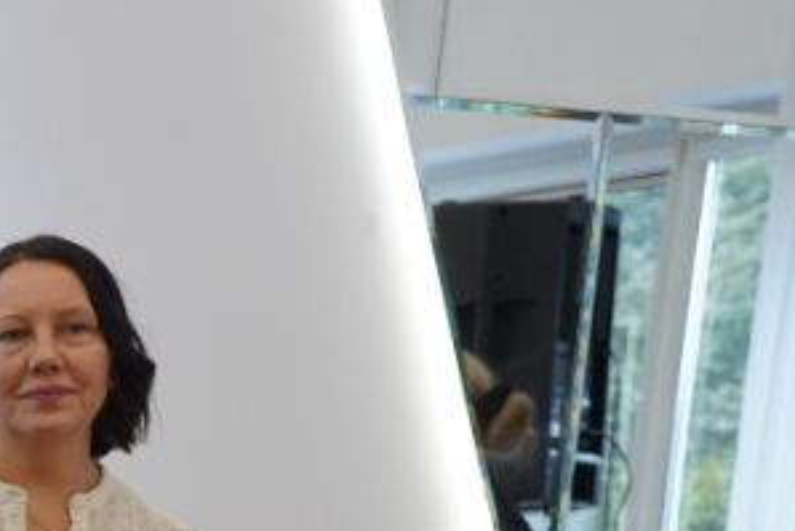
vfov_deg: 8.9
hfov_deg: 12.2
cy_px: 1106
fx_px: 3181
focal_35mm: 144
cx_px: -915
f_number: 4
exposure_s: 1/125
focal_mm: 33
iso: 1250
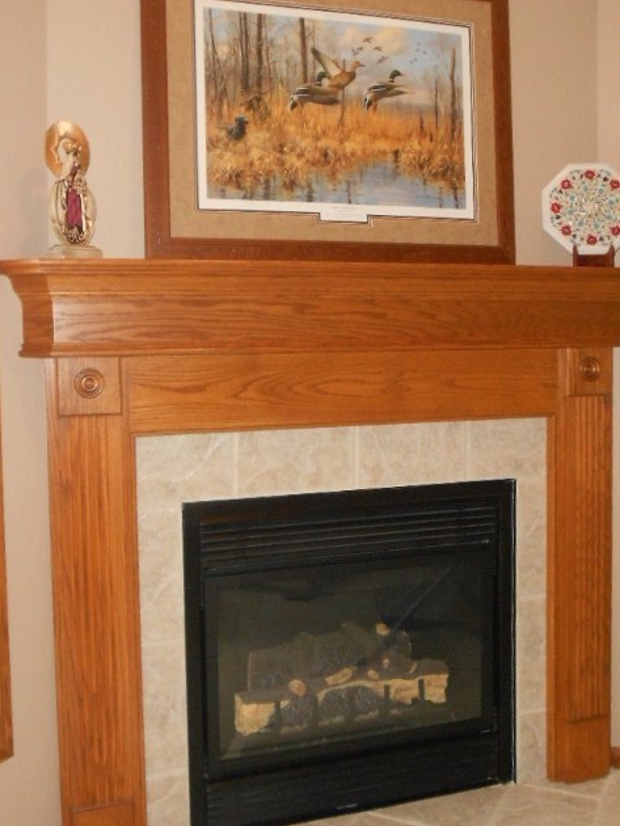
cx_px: 332
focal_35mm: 39
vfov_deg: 47.8
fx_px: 931
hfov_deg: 36.8
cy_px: 376
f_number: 3.6
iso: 320
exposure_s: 1/30
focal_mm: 5.8
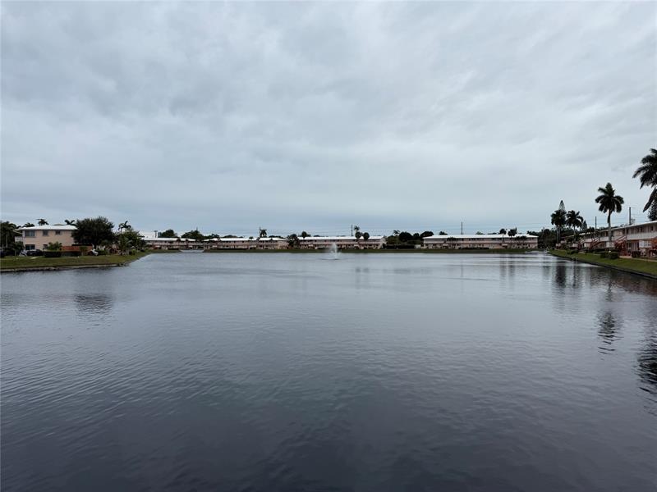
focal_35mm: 24
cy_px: 246
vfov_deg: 56.8
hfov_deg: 71.6
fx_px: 456
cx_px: 328
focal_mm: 6.76
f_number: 1.78
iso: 80
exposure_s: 1/4167
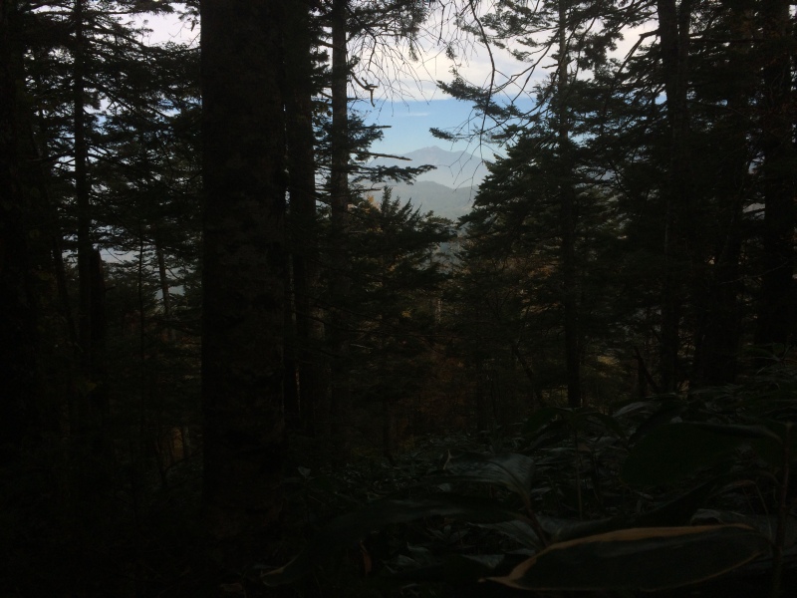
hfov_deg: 60.0
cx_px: 398
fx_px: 691
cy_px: 299
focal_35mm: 30
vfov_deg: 46.8
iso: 40
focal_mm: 4.12
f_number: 2.2
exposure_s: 1/2415
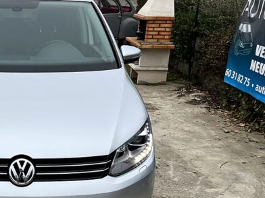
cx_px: 11
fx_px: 406
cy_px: 119
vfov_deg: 27.5
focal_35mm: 53
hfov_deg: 33.6
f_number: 1.6
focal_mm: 5.1
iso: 50
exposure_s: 1/761
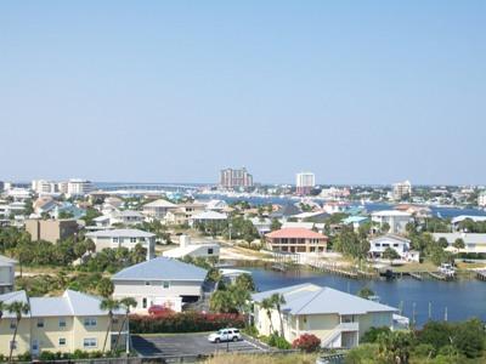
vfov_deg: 21.0
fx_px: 983
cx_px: 243
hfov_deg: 27.8
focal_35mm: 70
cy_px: 182
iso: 64
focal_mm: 11.6
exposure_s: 1/640
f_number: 3.8
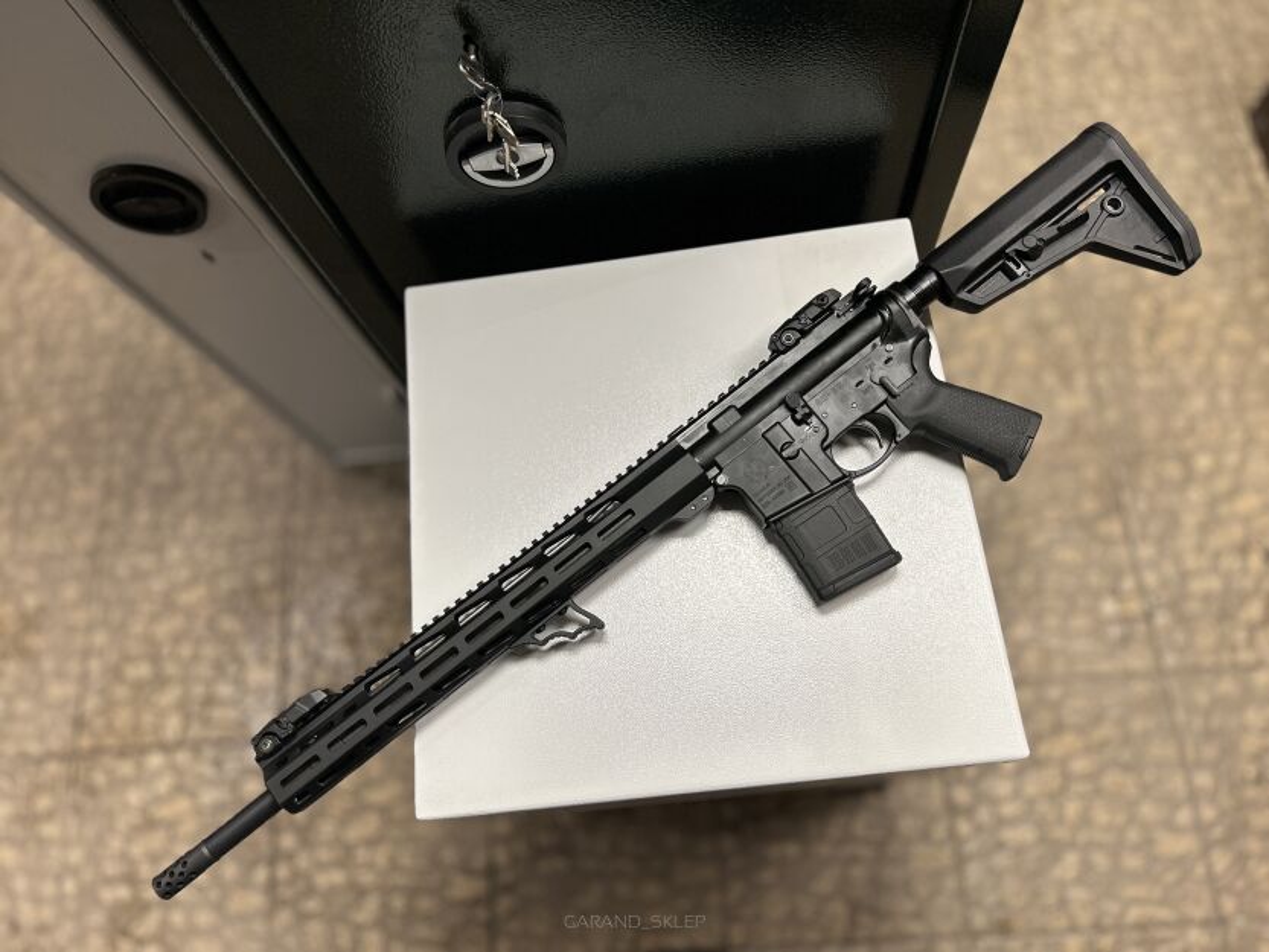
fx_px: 953
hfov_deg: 67.3
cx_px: 634
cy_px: 476
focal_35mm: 26
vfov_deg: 53.1
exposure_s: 1/100
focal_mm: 5.7
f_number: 1.5
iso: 100
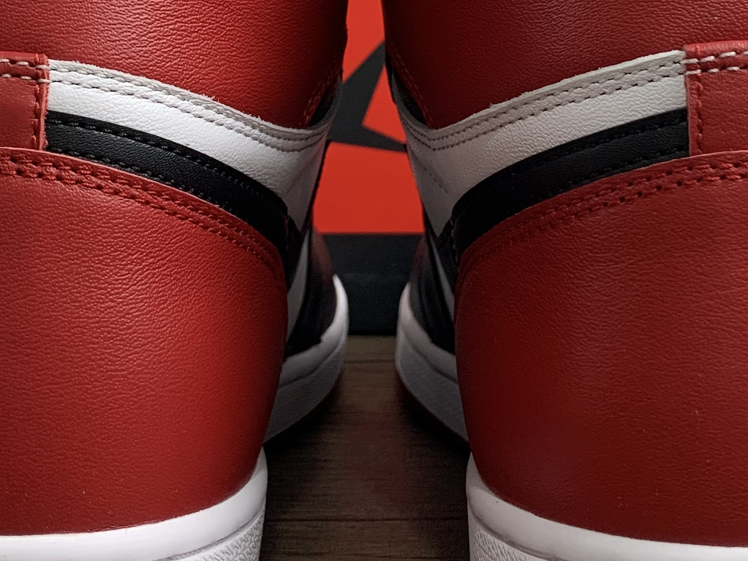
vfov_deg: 20.9
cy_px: 63
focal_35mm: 69
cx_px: 387
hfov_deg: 28.2
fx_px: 1491
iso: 80
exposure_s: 1/121
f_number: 1.8
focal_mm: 4.25
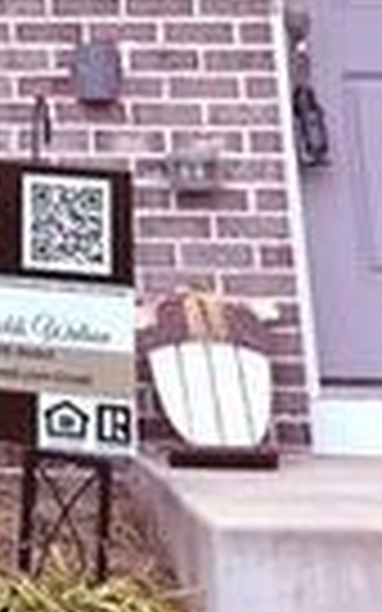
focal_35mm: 135
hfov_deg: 9.2
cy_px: -776
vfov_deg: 12.6
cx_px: -324
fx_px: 2249
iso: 50
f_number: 1.6
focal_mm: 5.96
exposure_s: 1/435
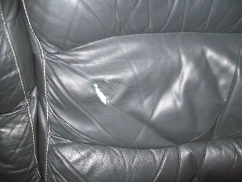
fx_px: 252
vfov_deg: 39.7
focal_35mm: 36
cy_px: 91
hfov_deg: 51.4
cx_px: 121
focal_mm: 6
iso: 200
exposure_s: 1/64
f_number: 2.7
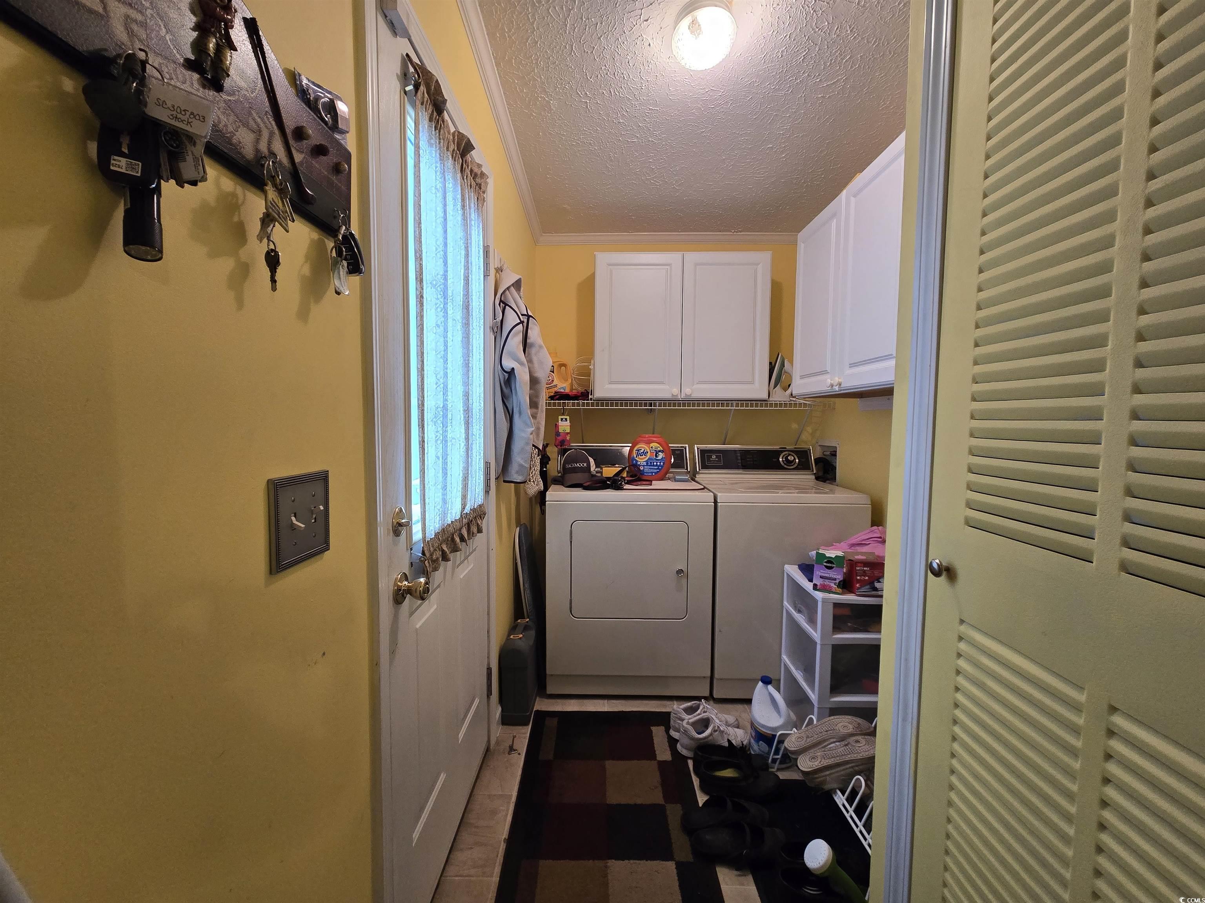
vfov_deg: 89.9
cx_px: 602
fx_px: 453
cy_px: 452
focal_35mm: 13
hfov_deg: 106.2
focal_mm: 2.2
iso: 200
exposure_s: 1/60
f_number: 2.2
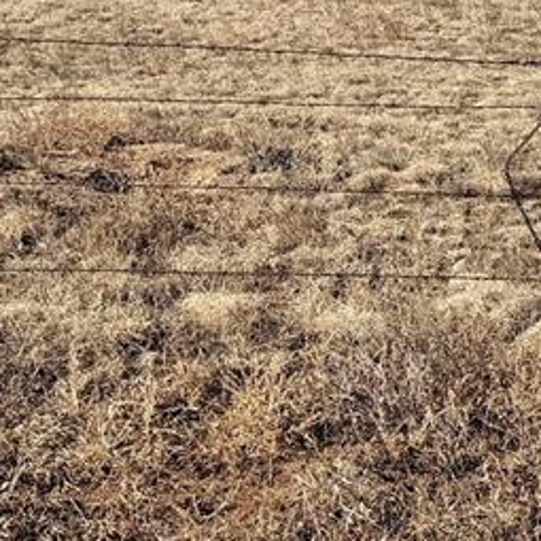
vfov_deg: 19.7
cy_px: -27
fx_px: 1503
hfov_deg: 20.1
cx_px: 450
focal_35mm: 85
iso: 80
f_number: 1.78
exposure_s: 1/7353
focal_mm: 6.76
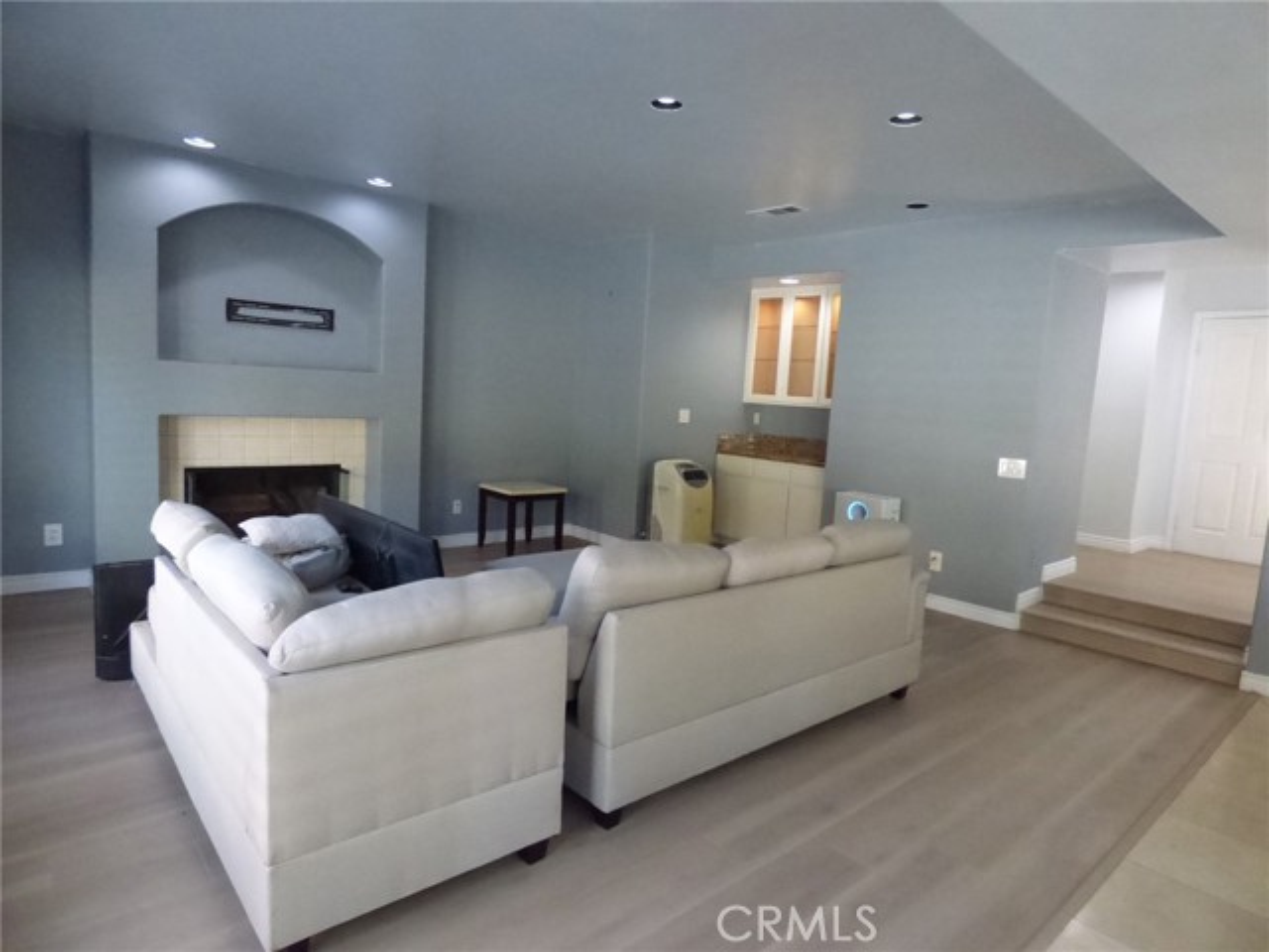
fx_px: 733
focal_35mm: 20
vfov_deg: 66.0
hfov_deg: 81.7
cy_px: 476
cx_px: 634
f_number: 2.8
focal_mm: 3.58
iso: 1600
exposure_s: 1/250
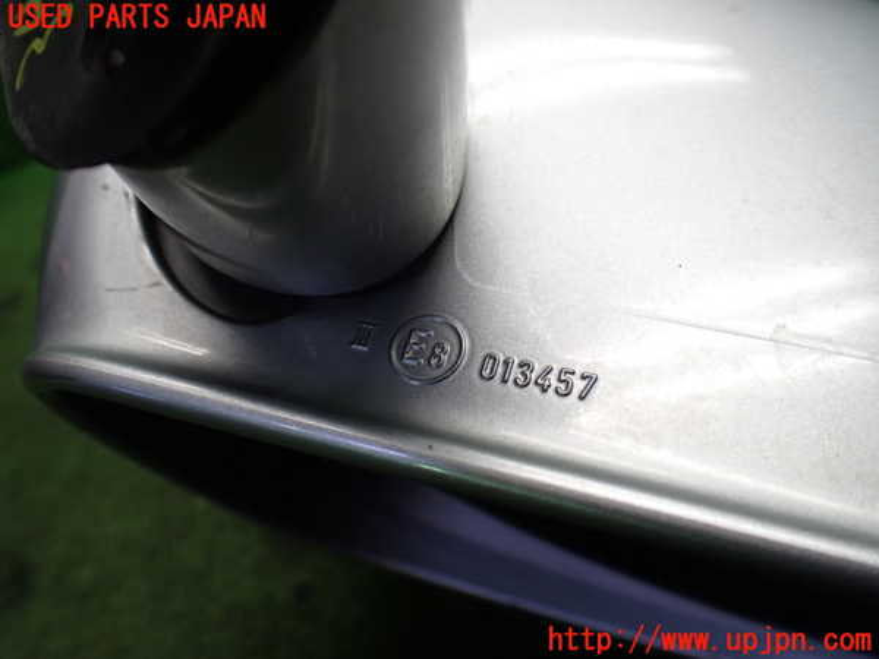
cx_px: 440
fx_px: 762
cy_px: 330
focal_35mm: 30
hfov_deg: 60.0
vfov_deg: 46.8
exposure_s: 1/125
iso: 200
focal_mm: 5.4
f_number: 2.3
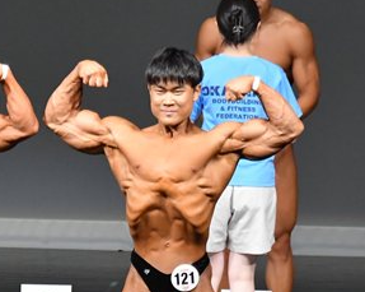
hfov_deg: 2.8
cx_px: 73
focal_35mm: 685
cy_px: 311
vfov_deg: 2.3
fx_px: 7392
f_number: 5.6
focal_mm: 180
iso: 5000
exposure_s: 1/400
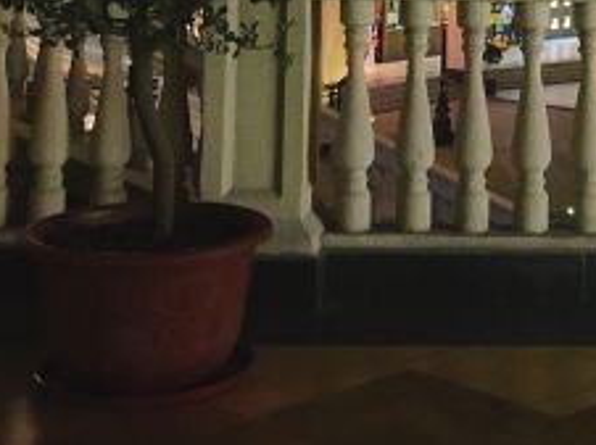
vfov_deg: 15.4
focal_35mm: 90
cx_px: 570
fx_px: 1548
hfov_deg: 21.2
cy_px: -180
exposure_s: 1/17
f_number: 2.2
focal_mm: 4.15
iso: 200
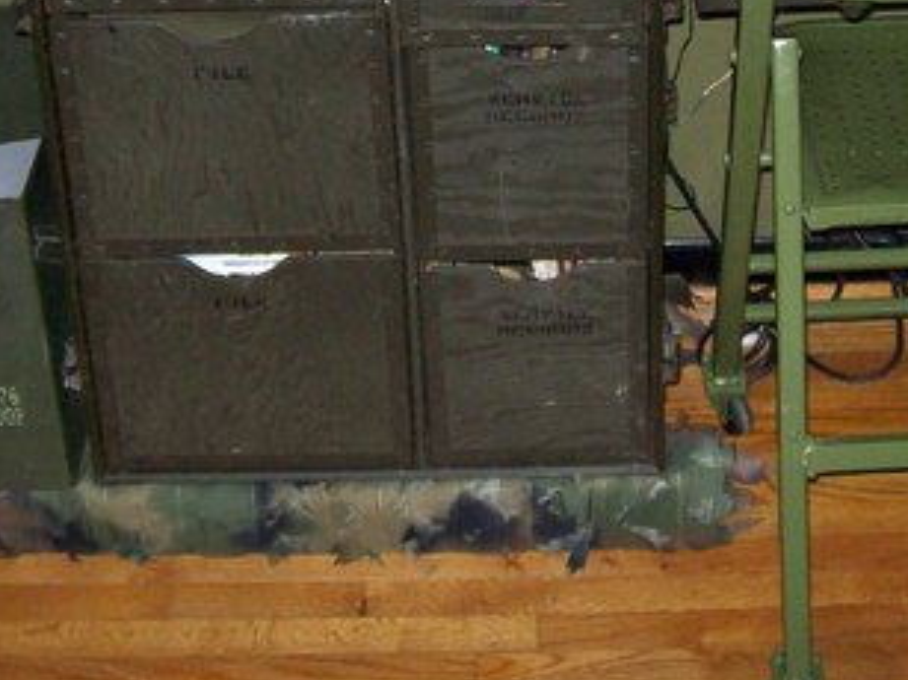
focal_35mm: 82
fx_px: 2150
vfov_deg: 17.4
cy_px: -46
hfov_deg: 23.8
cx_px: 506
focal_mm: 6
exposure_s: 1/64
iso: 200
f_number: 2.7
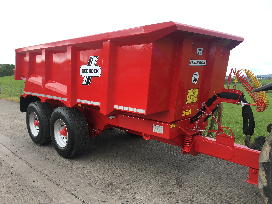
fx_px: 228
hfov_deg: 61.7
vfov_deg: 48.2
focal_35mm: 29
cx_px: 136
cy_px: 102
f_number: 2.2
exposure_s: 1/330
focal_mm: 4.15
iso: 25
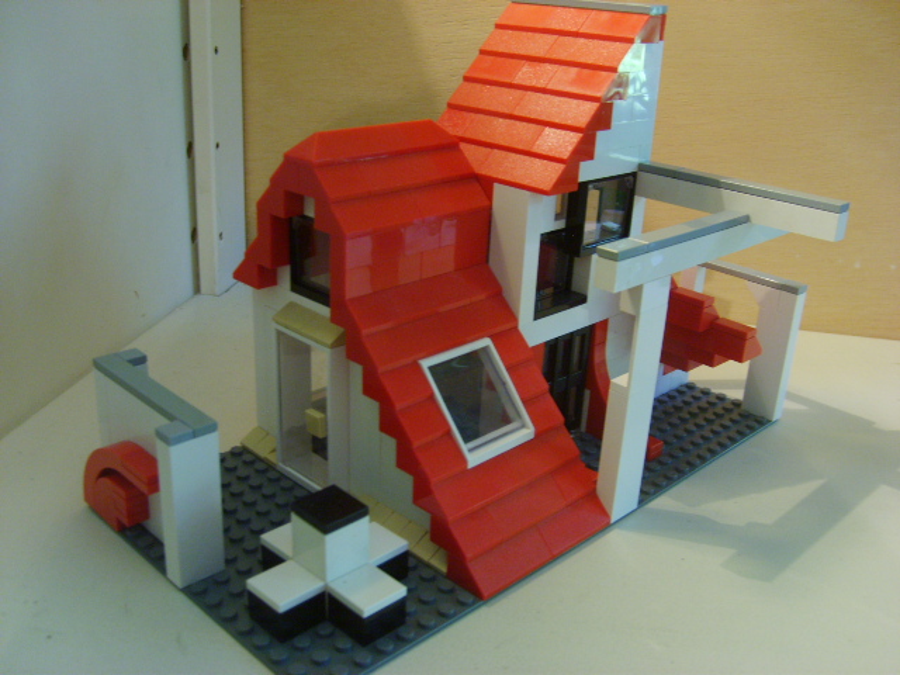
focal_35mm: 35
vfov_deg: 40.7
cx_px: 450
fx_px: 910
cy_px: 338
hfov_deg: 52.6
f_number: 2.8
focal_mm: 5.8
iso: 139
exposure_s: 1/8
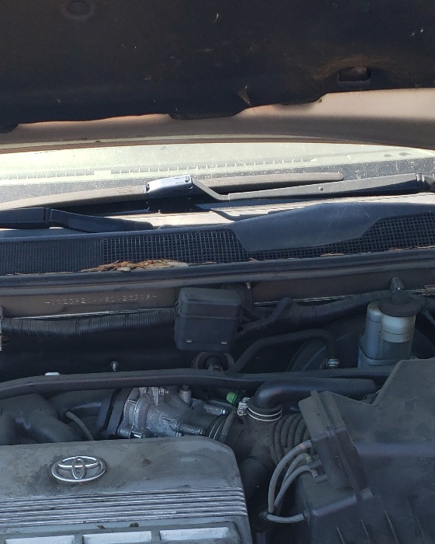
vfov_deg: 31.5
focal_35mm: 58
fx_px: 933
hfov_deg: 26.2
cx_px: 163
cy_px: 450
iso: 50
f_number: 1.5
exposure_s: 1/500
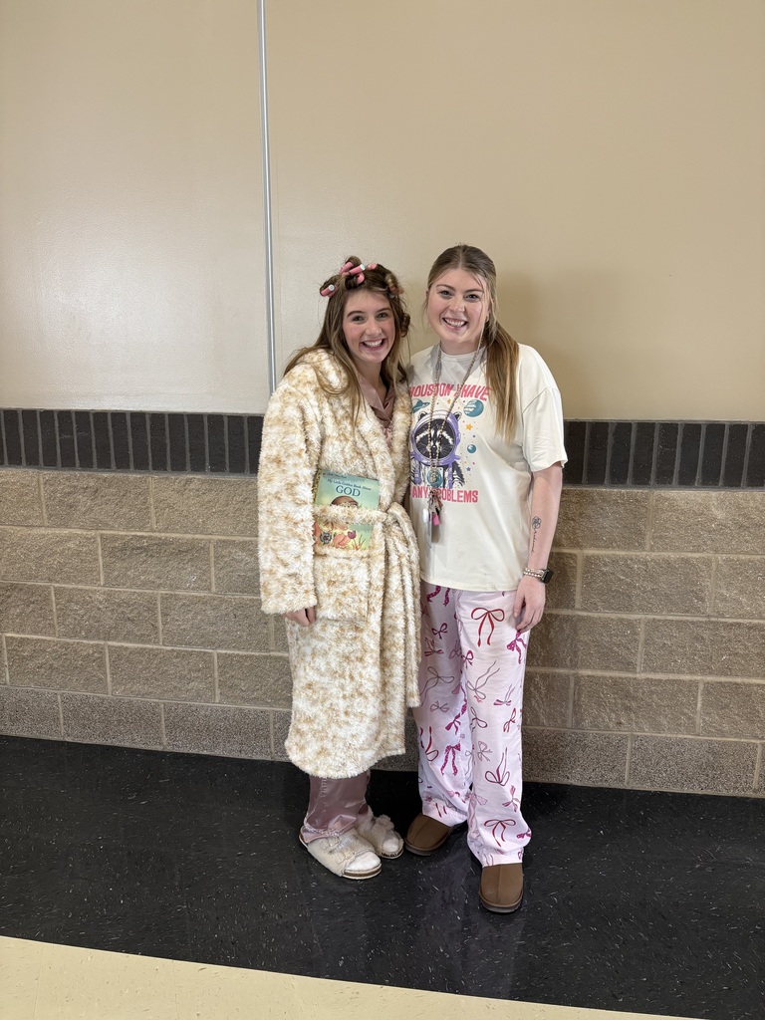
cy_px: 510
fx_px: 766
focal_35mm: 26
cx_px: 382
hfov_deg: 53.1
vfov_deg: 67.3
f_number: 1.6
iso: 200
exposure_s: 1/60
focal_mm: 5.96
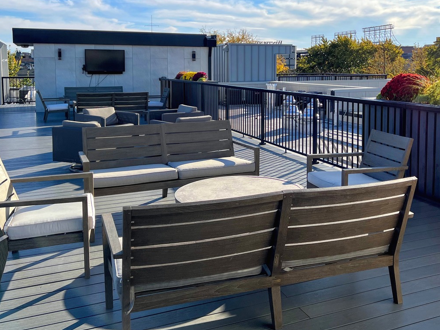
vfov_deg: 38.1
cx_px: 252
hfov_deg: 50.0
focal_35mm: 37
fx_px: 470
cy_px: 104
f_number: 1.5
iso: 50
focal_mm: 5.7
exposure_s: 1/6211
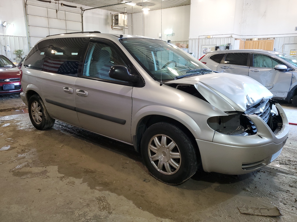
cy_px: 111
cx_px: 148
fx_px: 223
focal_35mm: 26
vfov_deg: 53.1
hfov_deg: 67.3
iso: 96
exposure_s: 1/60.2
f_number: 1.5
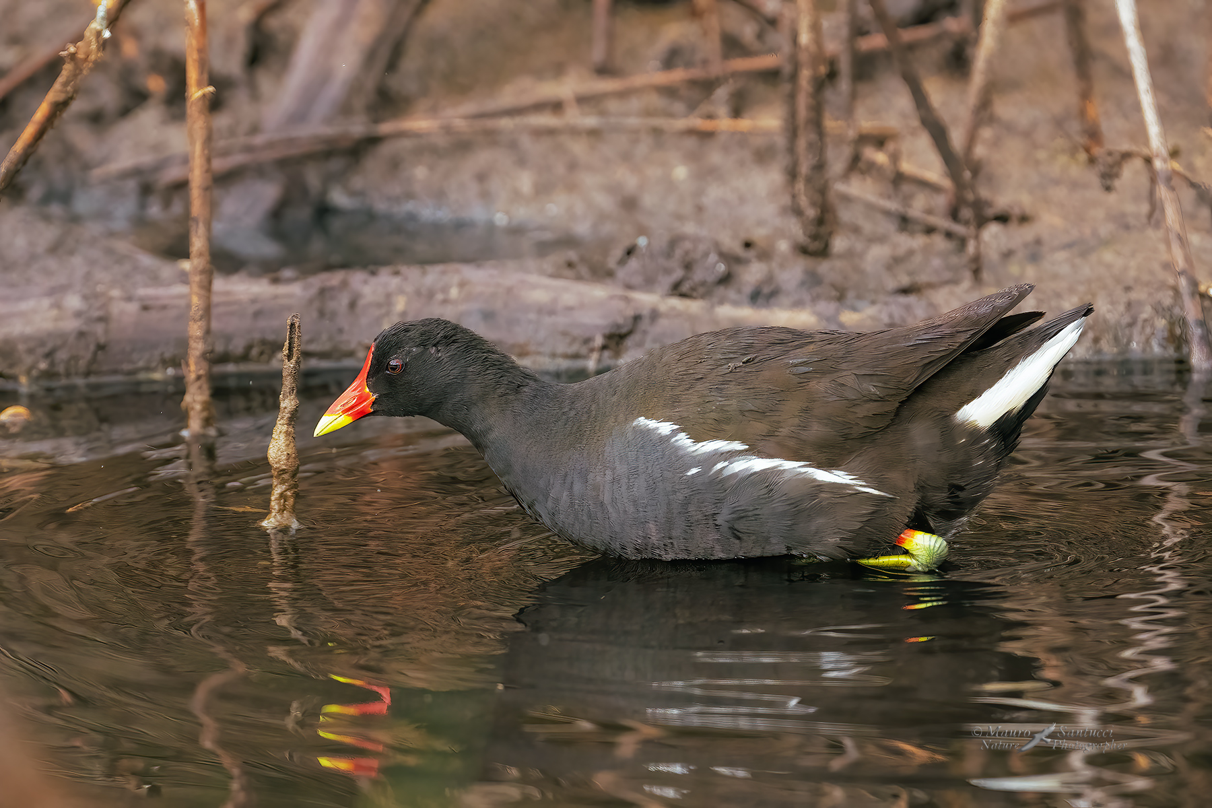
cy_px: 404
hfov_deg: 2.6
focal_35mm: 794
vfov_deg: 1.7
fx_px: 26712
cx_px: 606
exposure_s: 1/1250
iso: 12800
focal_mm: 529
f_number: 7.1
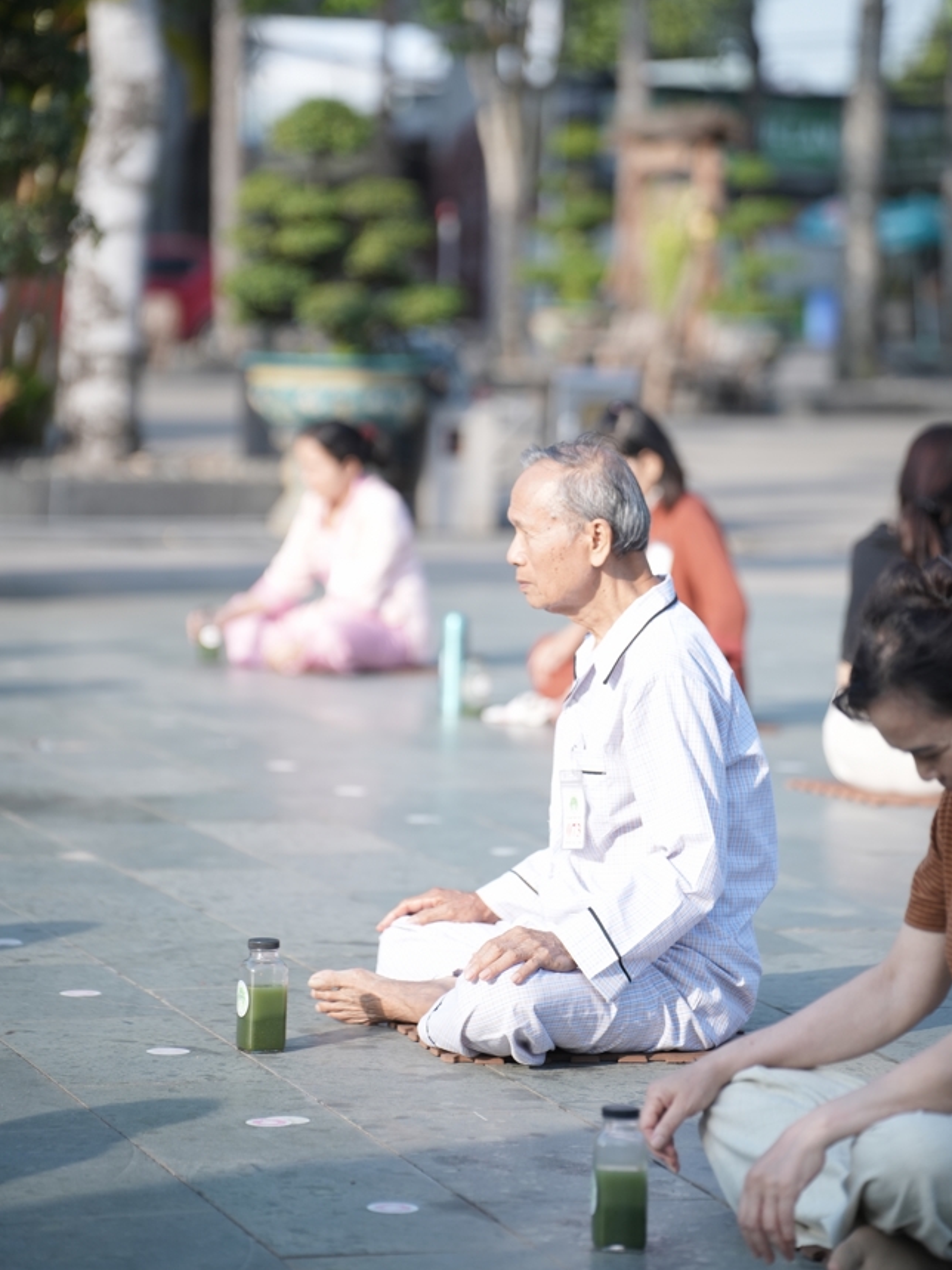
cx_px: 477
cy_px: 552
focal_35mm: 144
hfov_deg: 10.3
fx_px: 5282
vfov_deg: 13.7
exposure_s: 1/2000
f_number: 2.8
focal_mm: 132
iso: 500
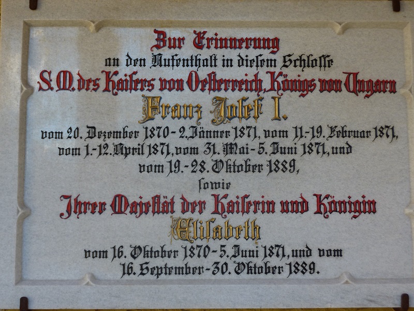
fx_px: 706
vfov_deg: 24.8
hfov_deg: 32.7
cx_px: 207
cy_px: 156
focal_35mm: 59
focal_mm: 9.7
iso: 80
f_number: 3.9
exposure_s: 1/50
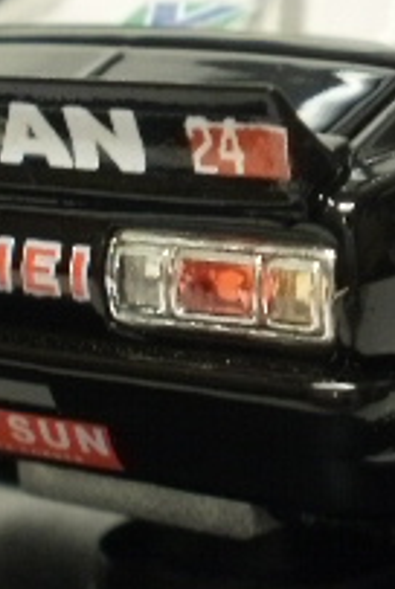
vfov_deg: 14.2
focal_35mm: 144
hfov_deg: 9.5
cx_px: 407
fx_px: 2362
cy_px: 180
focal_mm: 7.7
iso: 125
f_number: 4
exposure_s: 1/4
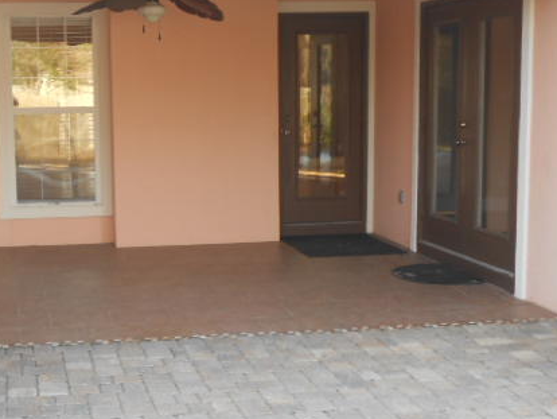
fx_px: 1095
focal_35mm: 68
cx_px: 164
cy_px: 243
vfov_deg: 21.6
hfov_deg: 28.3
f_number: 4.5
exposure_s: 1/30
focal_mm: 7.8
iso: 80
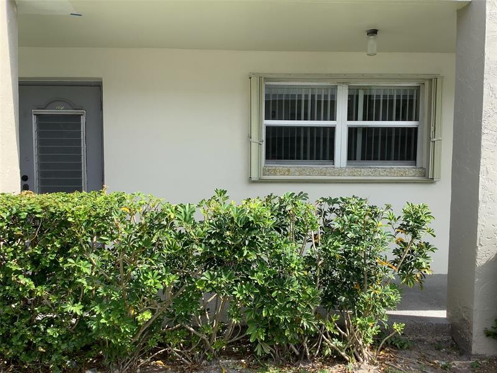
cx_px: 248
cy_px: 186
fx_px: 445
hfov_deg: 58.4
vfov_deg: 45.4
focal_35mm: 31
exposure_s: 1/494
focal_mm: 3.3
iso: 25
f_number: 2.4
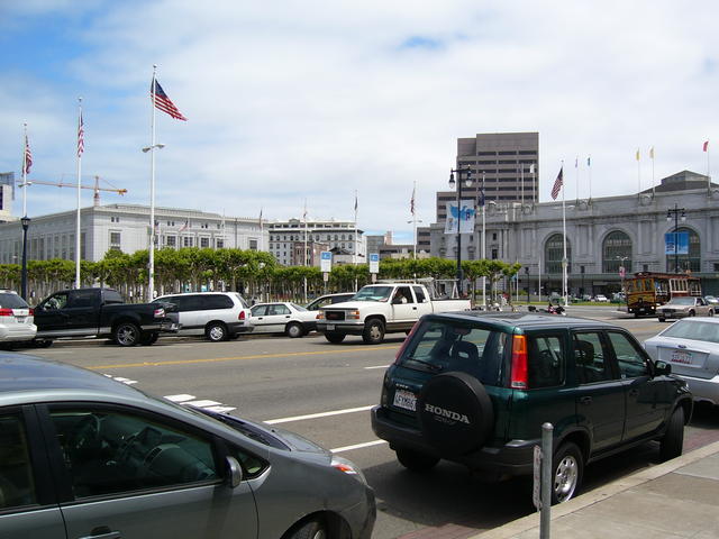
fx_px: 727
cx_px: 360
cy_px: 270
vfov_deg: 40.7
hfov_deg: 52.6
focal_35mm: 35
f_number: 8
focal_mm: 5.8
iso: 50
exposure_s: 1/160
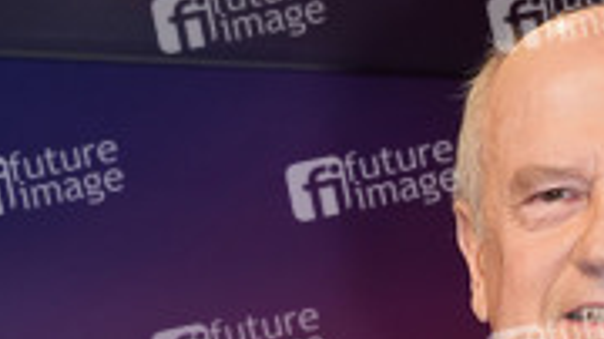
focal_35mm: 92
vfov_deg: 12.7
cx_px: 619
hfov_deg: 22.2
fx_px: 1473
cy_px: 433
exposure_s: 1/160
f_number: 5.6
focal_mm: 35
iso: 2000
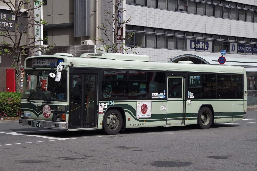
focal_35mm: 80
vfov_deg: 17.2
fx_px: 567
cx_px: 128
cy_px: 86
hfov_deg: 25.5
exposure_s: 1/320
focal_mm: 53
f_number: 8
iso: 200
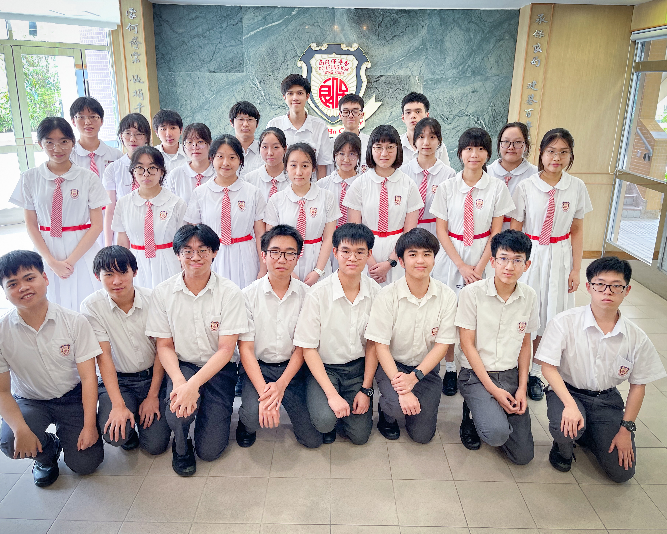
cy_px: 259
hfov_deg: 62.2
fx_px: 553
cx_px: 322
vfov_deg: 51.5
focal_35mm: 28
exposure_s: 1/100
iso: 125
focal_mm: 5.1
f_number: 1.6
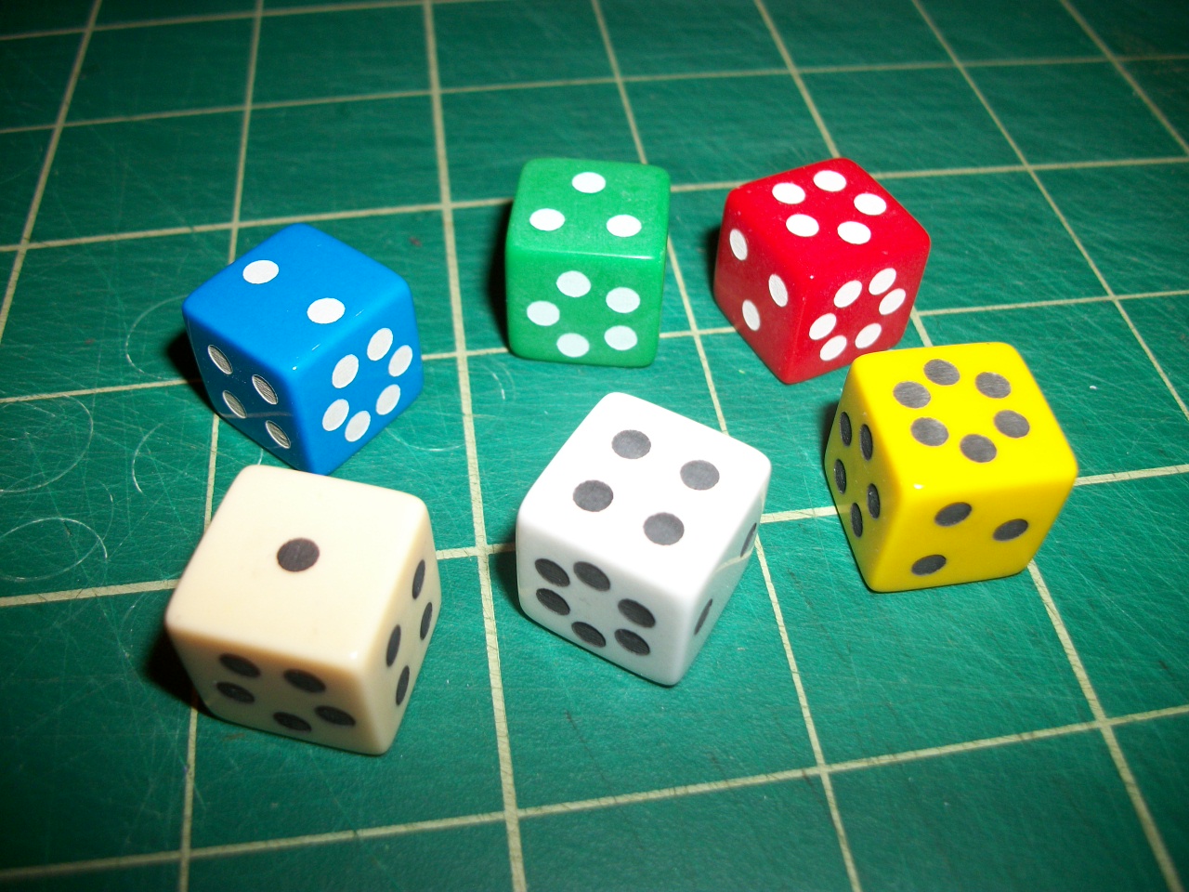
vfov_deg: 44.2
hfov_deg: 56.8
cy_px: 446
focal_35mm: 32
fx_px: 1099
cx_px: 594
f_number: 2.9
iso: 80
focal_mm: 5.7
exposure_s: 1/60
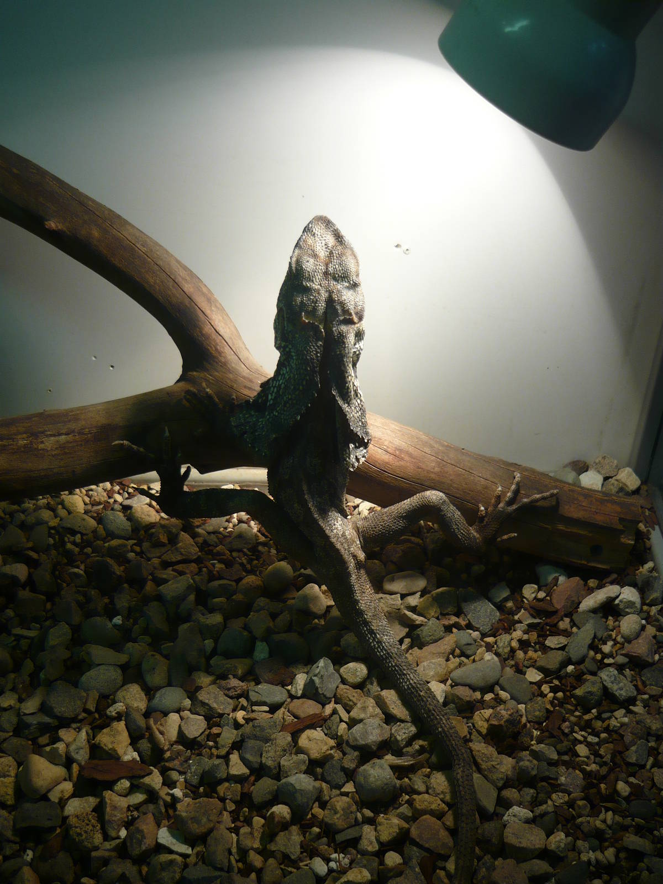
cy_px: 442
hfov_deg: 42.9
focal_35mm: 33
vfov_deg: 55.4
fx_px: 843
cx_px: 332
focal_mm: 5.5
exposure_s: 1/40
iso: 100
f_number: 2.8
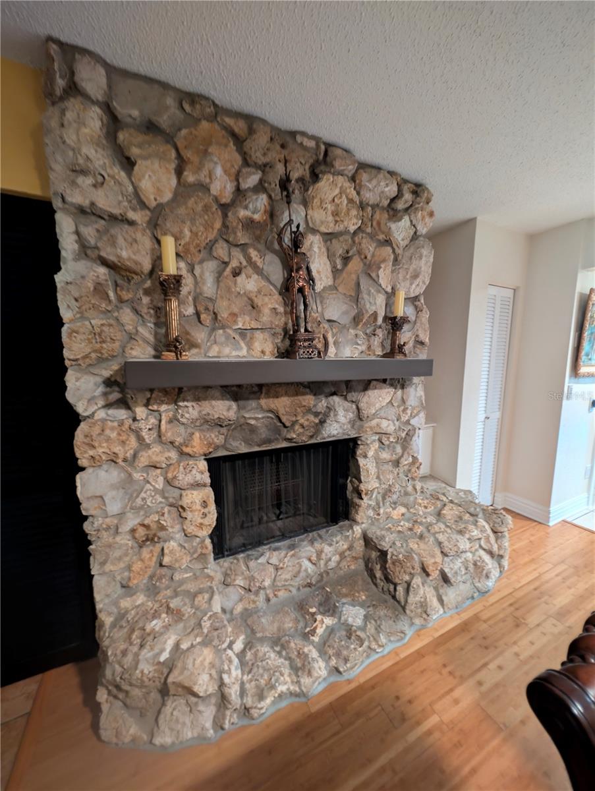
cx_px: 298
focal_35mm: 12
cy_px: 396
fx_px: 274
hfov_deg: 94.6
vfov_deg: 110.5
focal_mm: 2.02
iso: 70
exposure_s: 1/5
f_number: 1.7
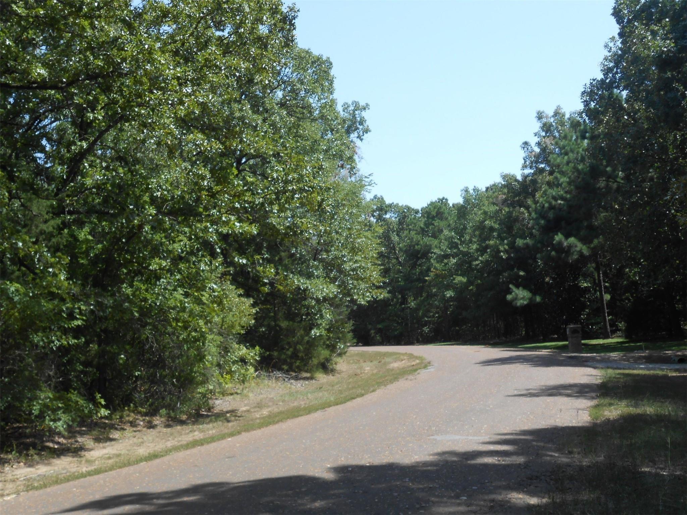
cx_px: 344
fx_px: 873
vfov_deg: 32.9
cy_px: 258
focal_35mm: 44
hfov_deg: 42.9
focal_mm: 7.8
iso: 80
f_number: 4.5
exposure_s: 1/320
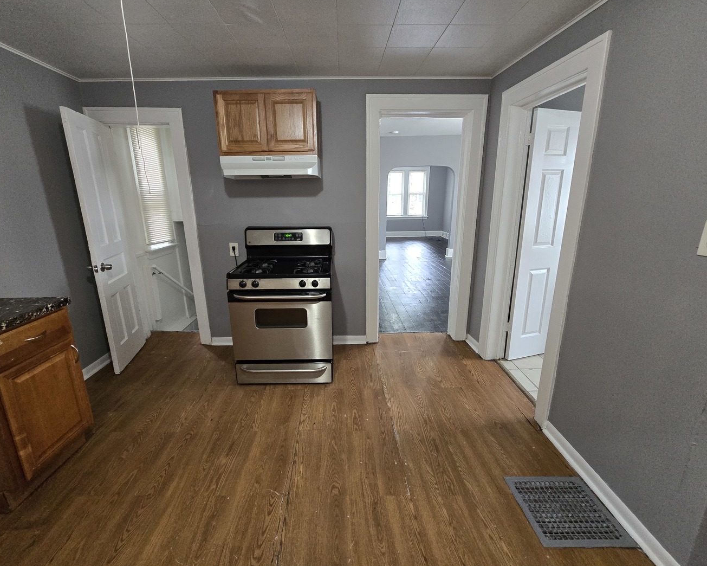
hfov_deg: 100.7
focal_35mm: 14
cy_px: 276
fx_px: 293
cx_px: 343
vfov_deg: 88.0
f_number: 2.2
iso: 640
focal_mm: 2.2
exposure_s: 1/60
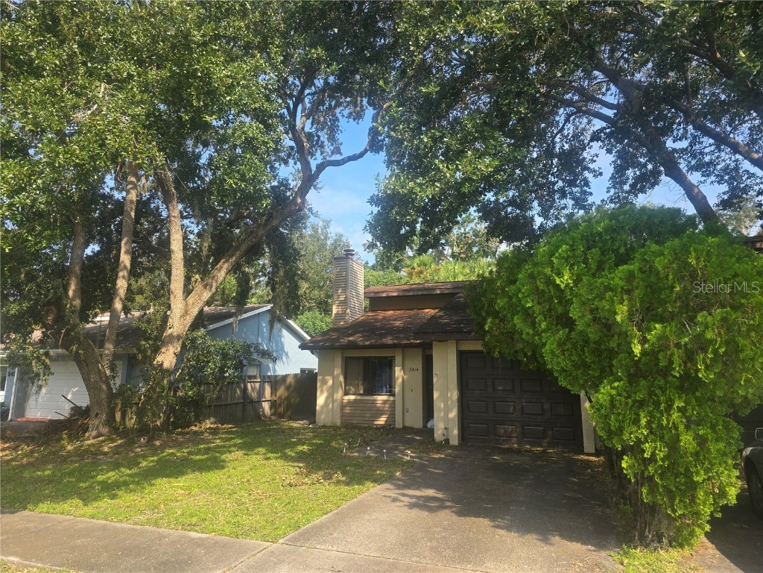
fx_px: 507
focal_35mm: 23
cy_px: 286
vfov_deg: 58.9
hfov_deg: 73.9
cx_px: 382
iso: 12
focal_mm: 6.3
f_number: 1.7
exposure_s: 1/270
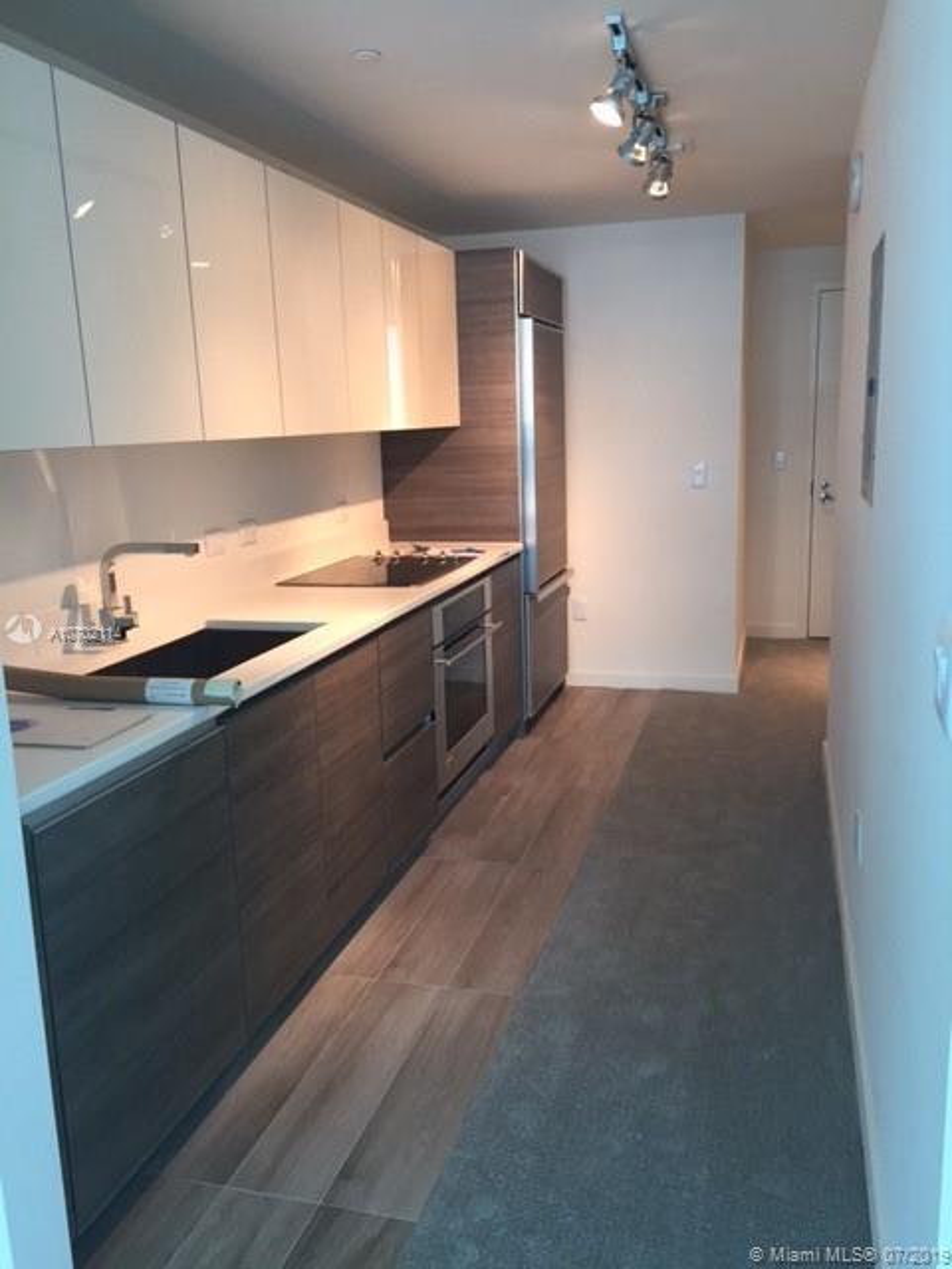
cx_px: 476
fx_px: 1063
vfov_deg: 61.7
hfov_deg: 48.2
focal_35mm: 29
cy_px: 634
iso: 80
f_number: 2.2
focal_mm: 4.15
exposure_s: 1/30
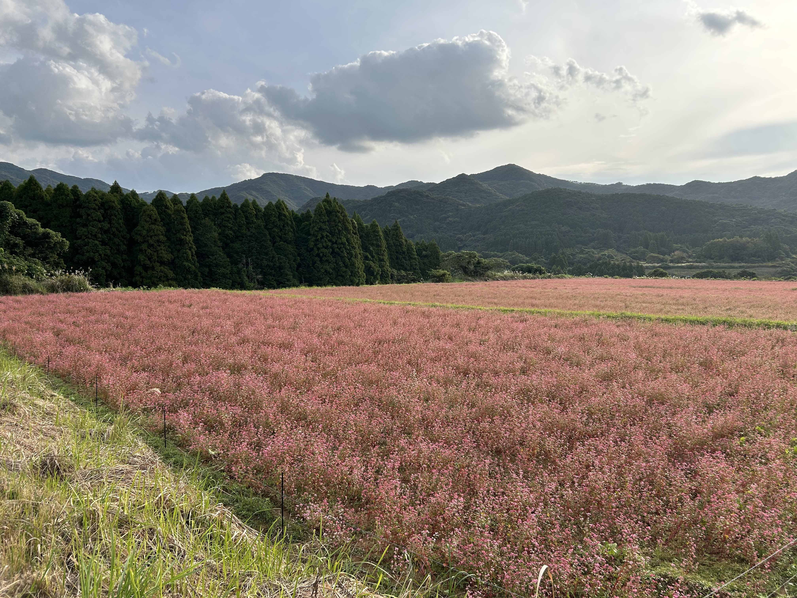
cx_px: 398
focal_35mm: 26
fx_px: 599
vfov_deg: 53.1
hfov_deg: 67.3
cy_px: 299
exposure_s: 1/2299
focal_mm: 5.7
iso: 50
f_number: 1.5
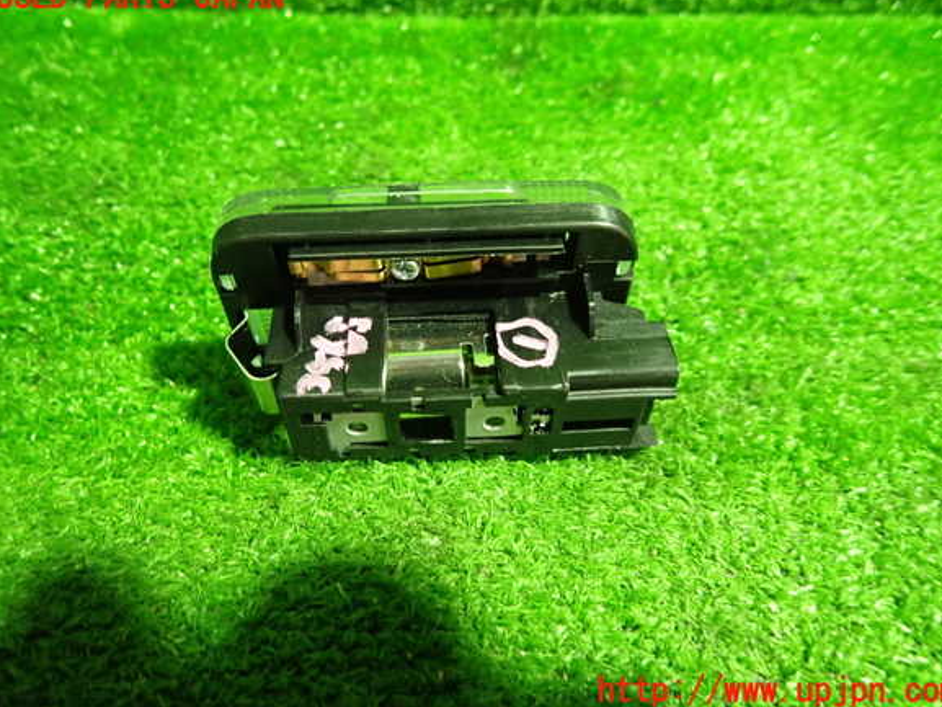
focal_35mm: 26
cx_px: 477
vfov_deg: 53.1
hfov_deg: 67.3
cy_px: 345
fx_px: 708
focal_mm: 4.5
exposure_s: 1/30
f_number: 2
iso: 640
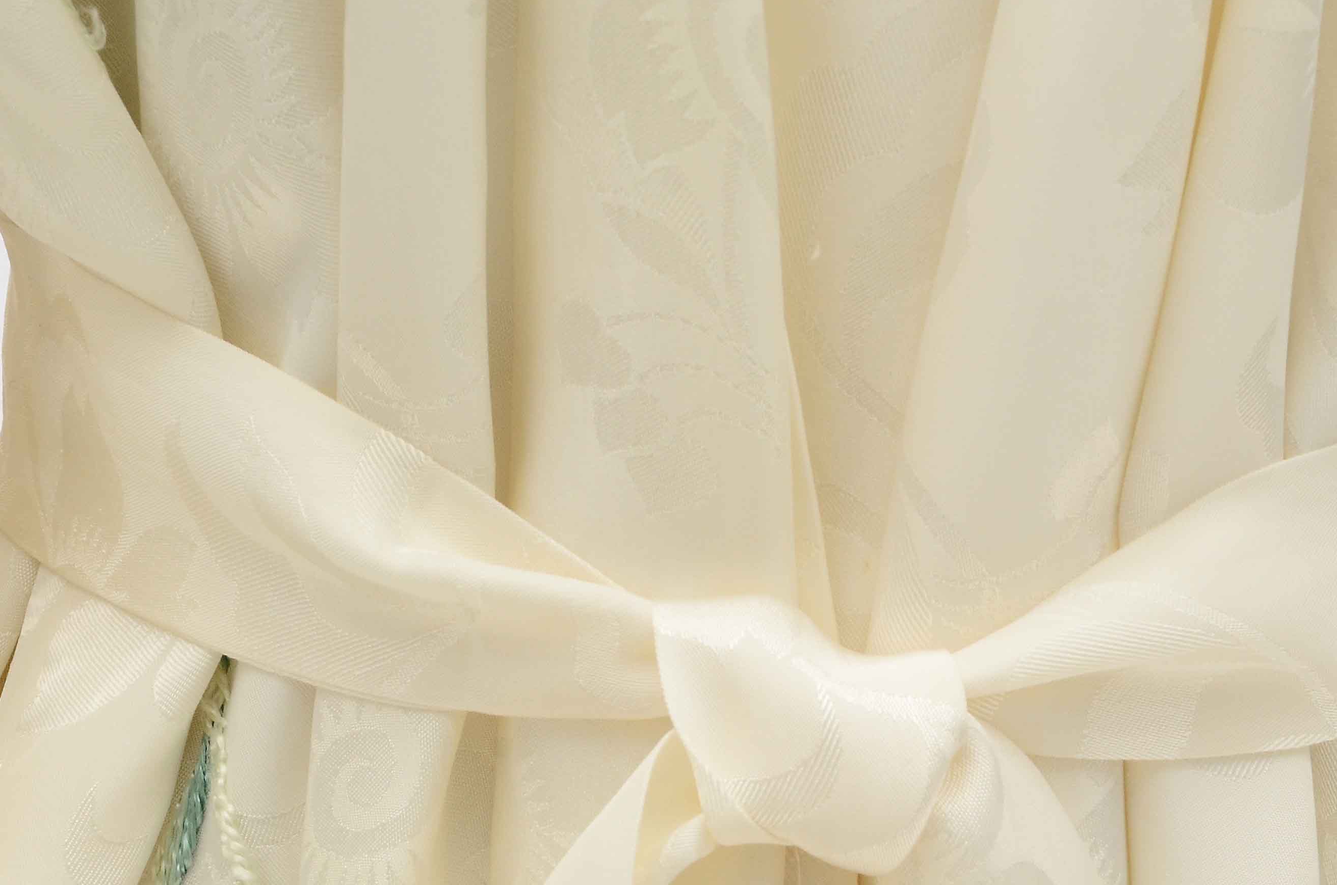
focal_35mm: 296
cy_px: 755
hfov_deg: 7.0
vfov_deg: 4.6
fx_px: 10967
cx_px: 782
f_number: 13
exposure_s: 1/80
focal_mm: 105
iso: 400
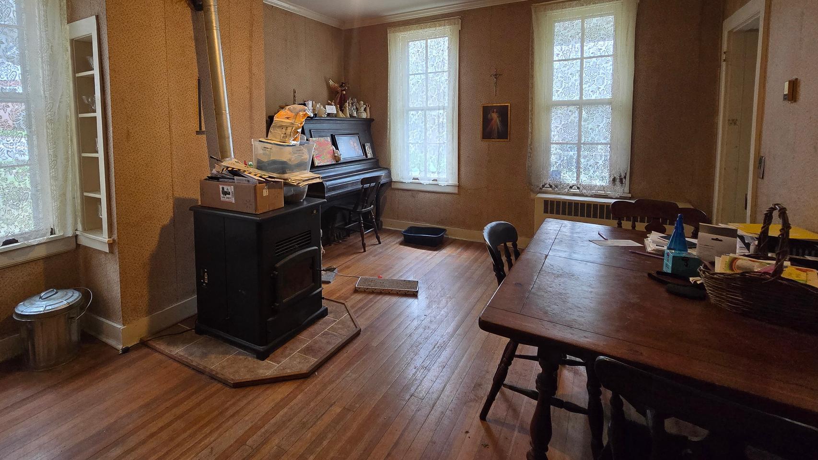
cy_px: 153
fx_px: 369
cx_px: 345
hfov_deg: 95.2
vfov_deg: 62.4
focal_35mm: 17
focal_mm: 2.2
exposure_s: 1/60
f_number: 2.2
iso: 320
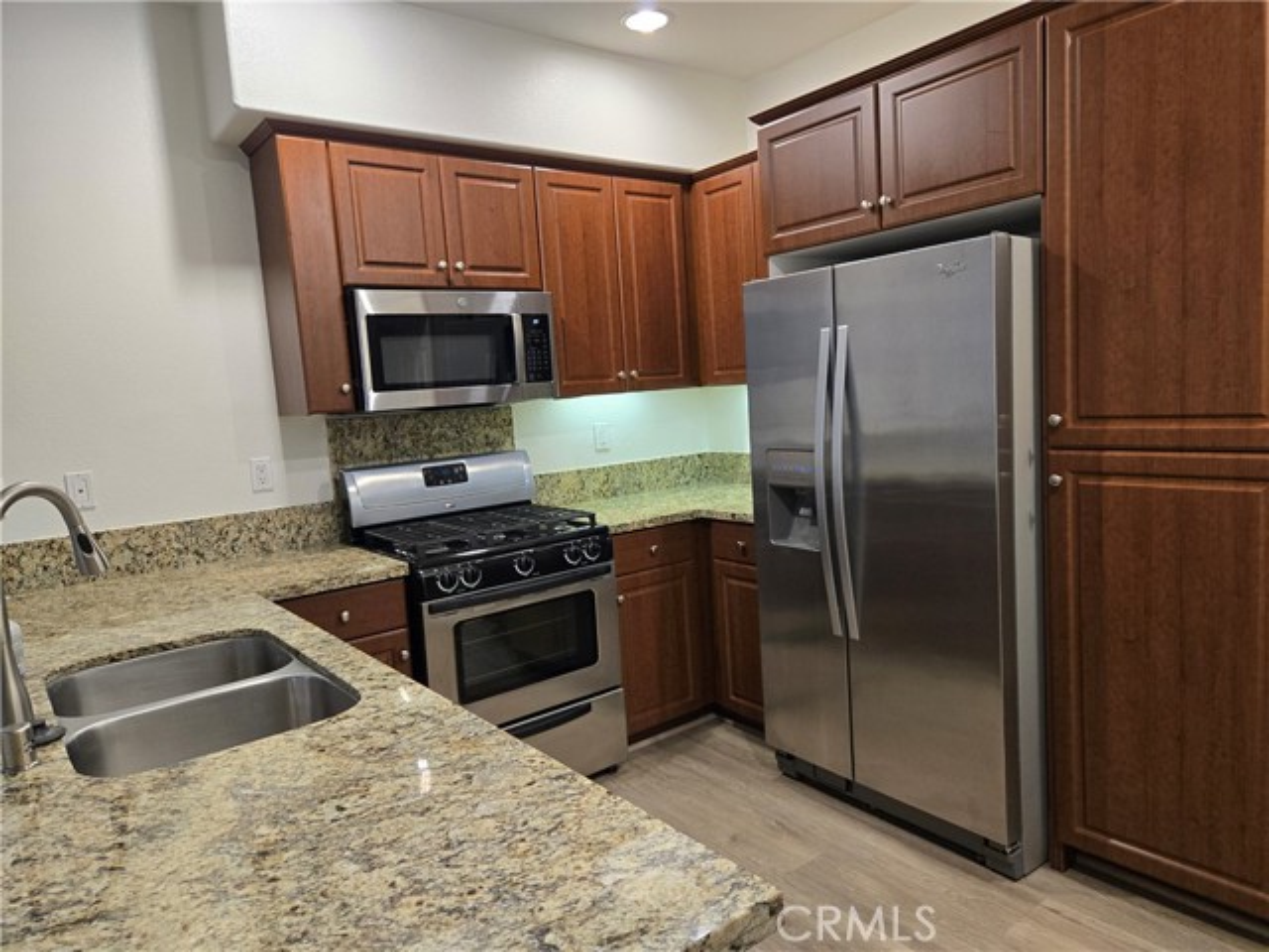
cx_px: 634
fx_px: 843
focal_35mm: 23
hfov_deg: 73.9
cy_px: 476
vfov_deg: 58.9
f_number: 1.8
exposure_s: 1/120
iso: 250
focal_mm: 5.4
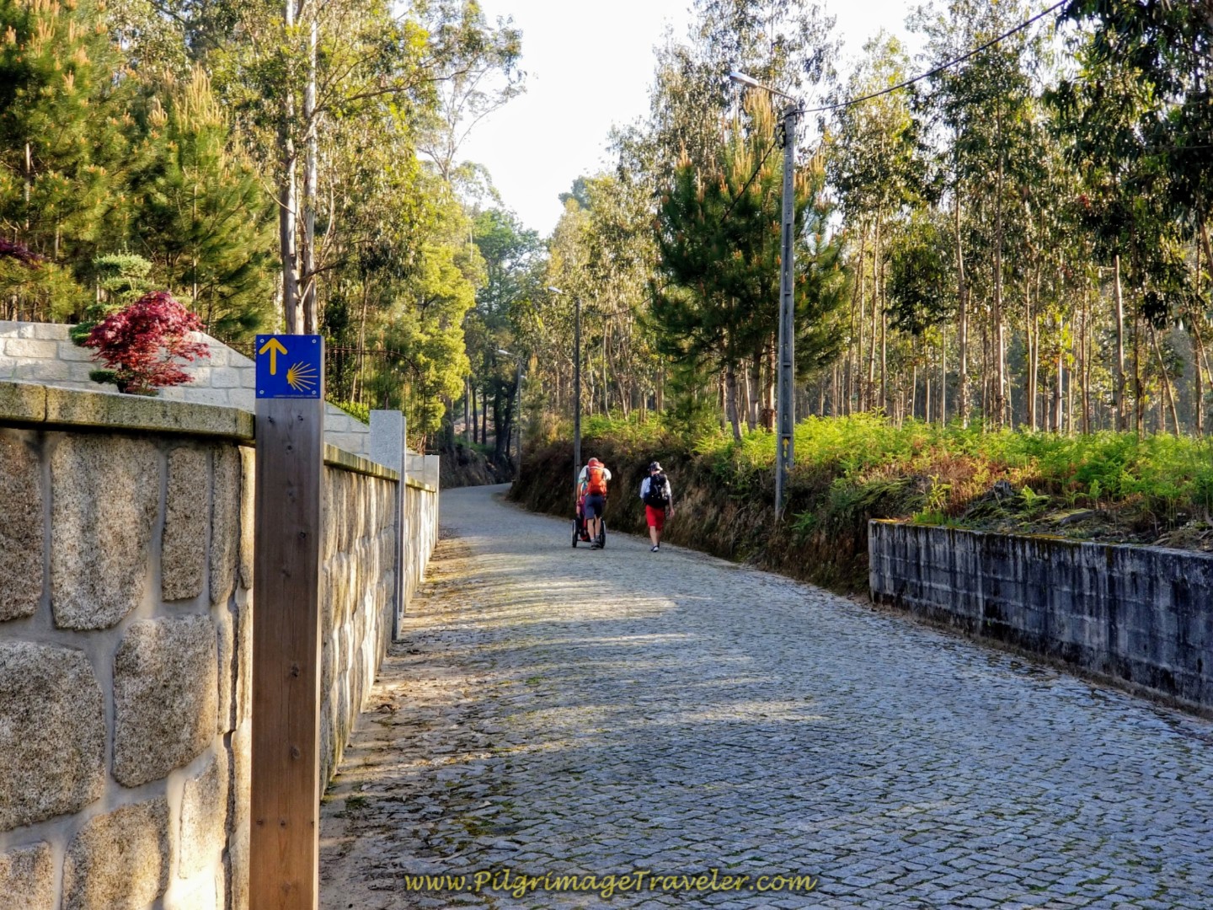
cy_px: 455
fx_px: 1822
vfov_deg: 28.0
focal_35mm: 52
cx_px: 606
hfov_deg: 36.8
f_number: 2.4
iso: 25
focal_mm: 6
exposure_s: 1/121
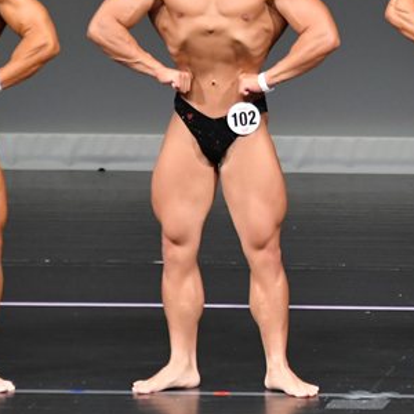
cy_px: 92
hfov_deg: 2.5
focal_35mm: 692
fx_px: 9363
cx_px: 484
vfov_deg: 2.5
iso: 5000
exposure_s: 1/400
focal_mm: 210
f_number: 5.6
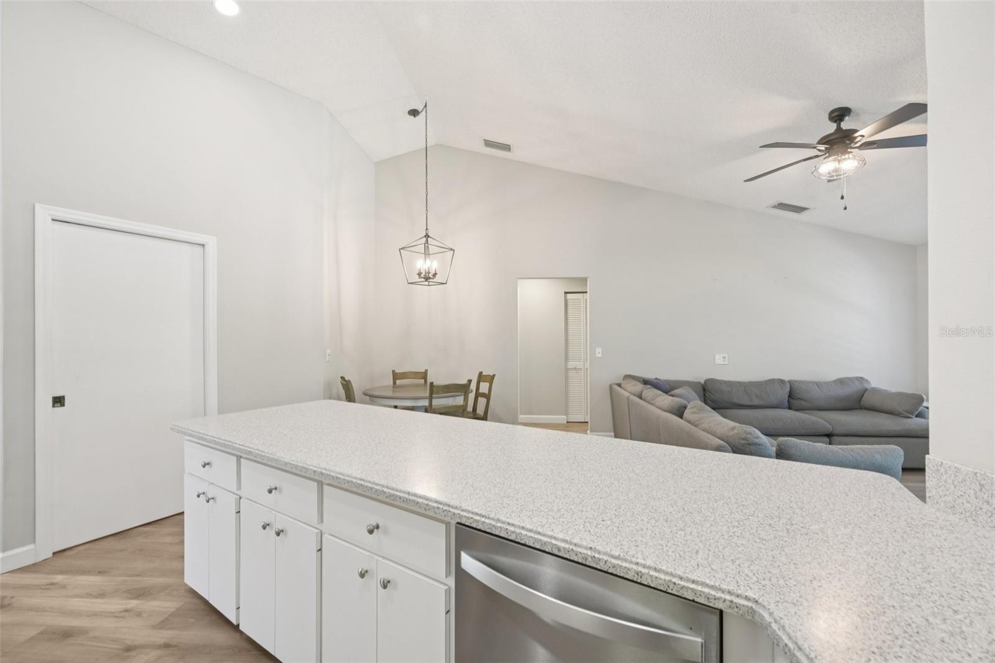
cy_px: 332
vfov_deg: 81.2
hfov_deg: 104.3
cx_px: 498
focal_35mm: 14
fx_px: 387
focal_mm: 14
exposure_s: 1/15
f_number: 8
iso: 400
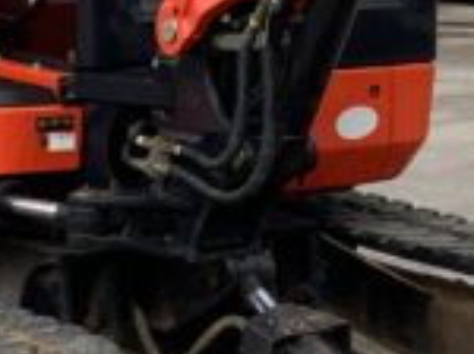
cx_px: 923
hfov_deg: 9.4
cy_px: 35
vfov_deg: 7.5
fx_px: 2707
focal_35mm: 198
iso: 16
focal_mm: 3
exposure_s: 1/898
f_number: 1.8
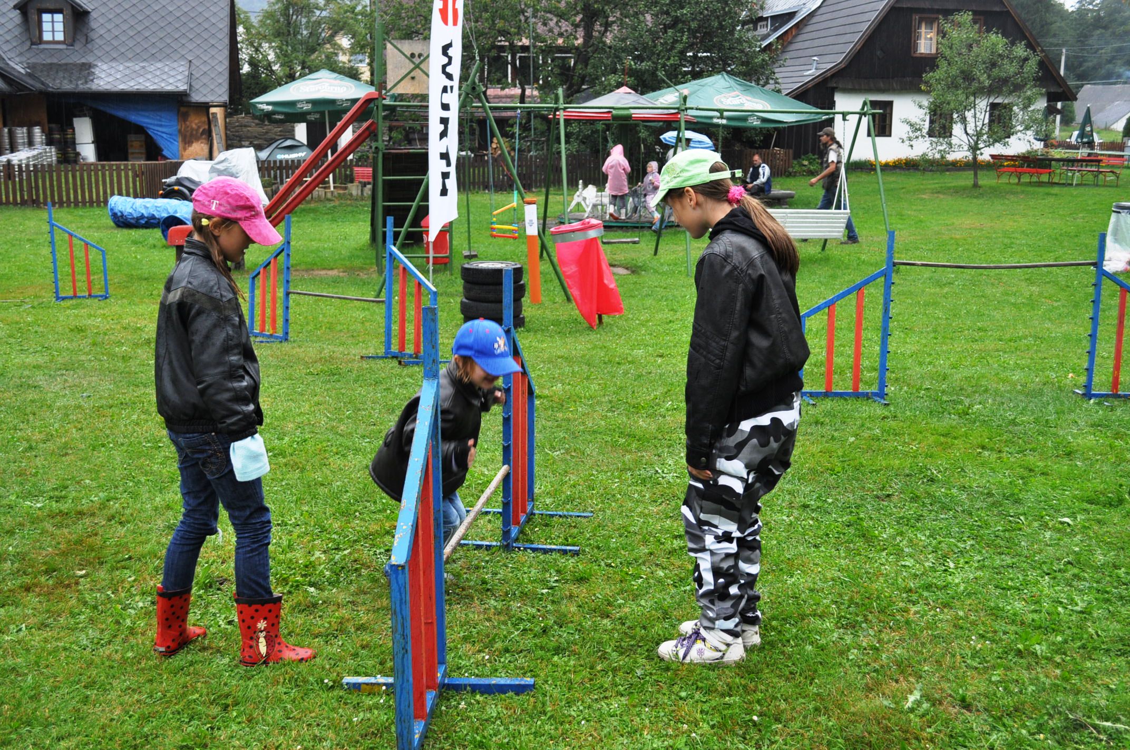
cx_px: 565
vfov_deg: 36.8
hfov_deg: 53.2
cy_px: 375
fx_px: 1129
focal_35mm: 36
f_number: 5
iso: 400
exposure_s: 1/100
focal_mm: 24
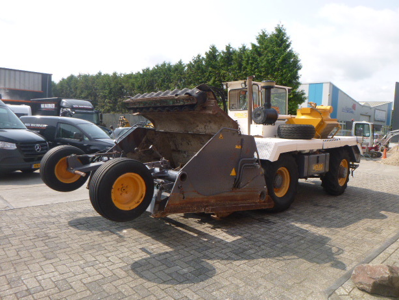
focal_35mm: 26
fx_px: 300
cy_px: 148
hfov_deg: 67.3
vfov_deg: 53.1
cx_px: 204
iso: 100
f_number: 3.9
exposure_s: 1/400
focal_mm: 4.5
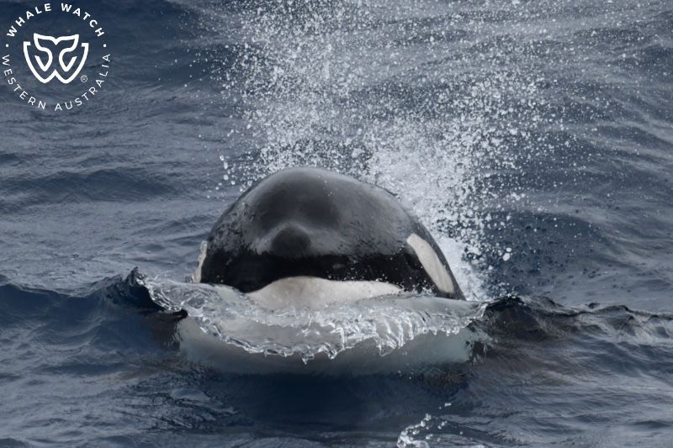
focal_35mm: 320
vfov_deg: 4.3
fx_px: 5981
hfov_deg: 6.4
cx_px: 336
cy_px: 224
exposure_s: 1/8000
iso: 1600
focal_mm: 320
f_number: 5.6
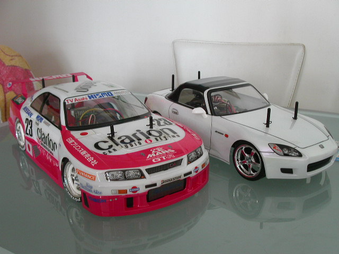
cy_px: 127
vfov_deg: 37.7
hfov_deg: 49.0
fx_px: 372
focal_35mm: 38
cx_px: 170
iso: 200
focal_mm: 7.8
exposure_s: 1/10
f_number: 2.8
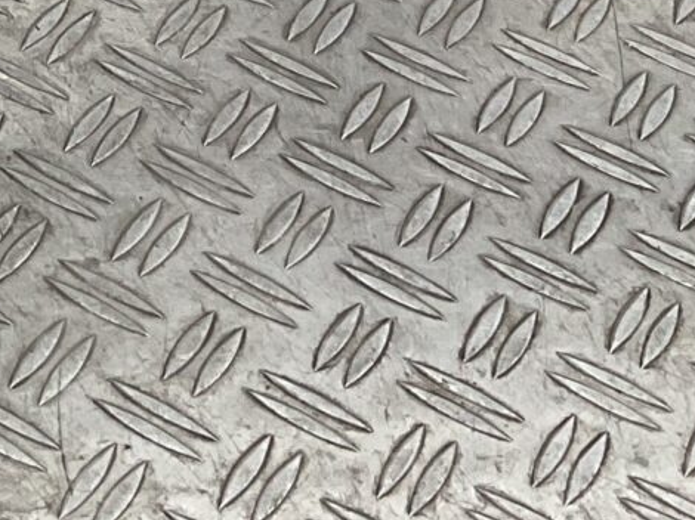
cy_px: -728
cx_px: -497
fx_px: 3171
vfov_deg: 8.6
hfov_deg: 11.7
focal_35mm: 158
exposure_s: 1/100
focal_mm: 3
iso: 32
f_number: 1.8
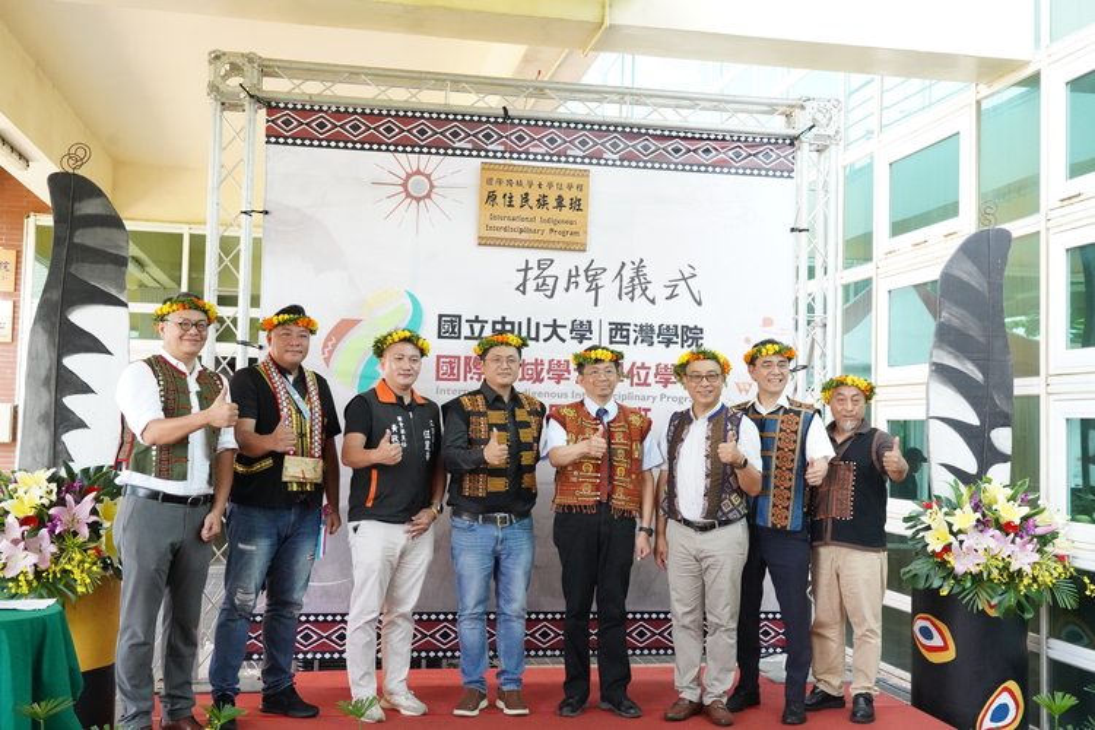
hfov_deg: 50.7
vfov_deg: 35.1
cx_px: 548
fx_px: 1156
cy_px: 365
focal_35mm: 38
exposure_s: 1/640
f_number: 8
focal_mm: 38
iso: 12800
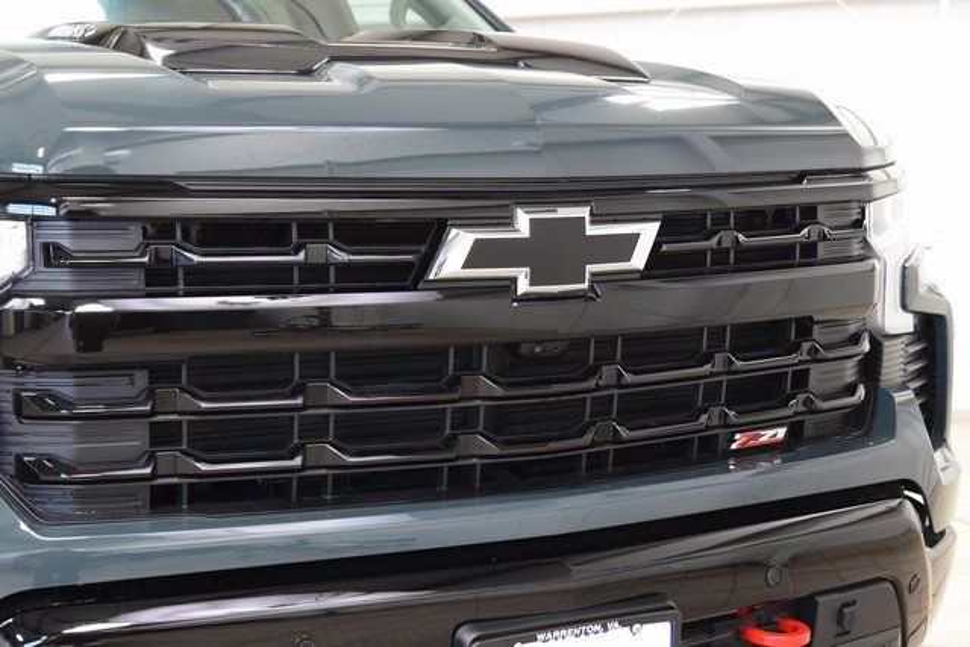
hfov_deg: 33.4
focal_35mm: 60
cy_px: 324
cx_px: 485
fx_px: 1617
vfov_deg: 22.6
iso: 1600
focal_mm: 40
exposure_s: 1/15
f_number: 6.3
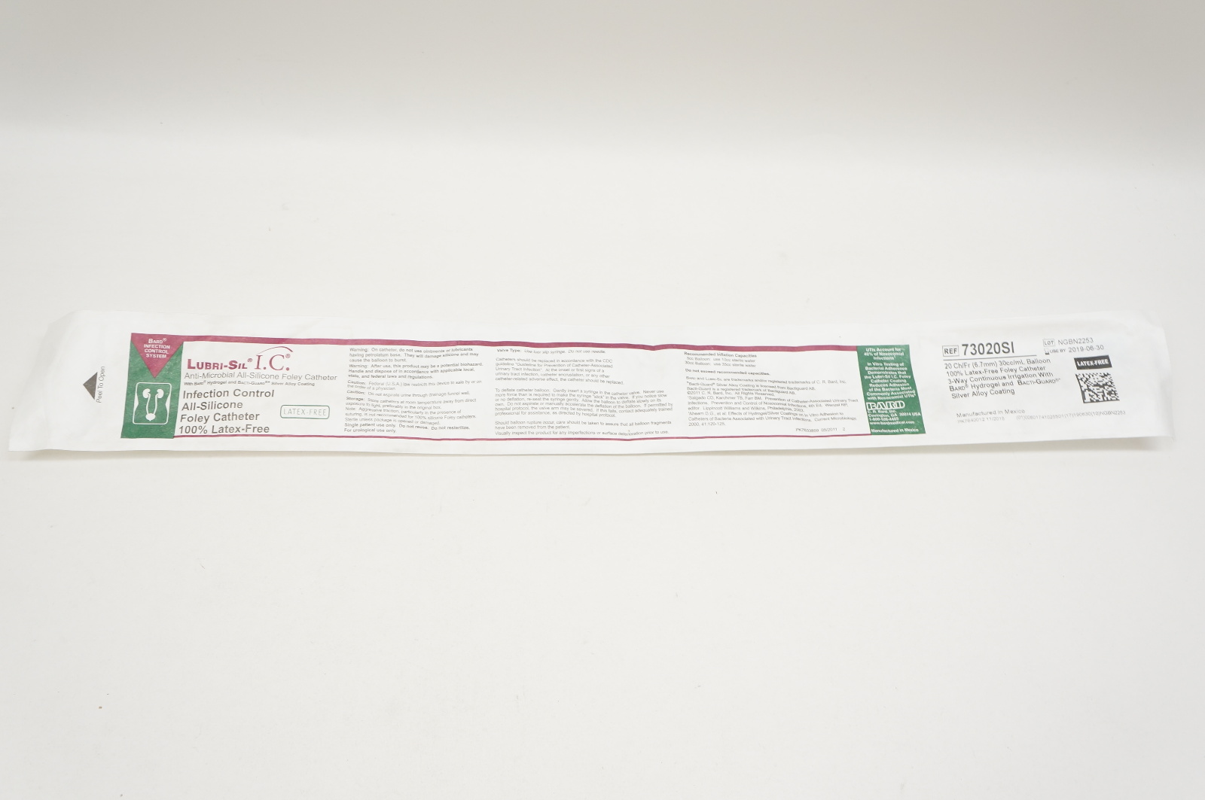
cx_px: 602
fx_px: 1103
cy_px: 400
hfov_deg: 57.3
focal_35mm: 33
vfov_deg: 39.9
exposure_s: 1/60
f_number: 6.3
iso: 400
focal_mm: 22
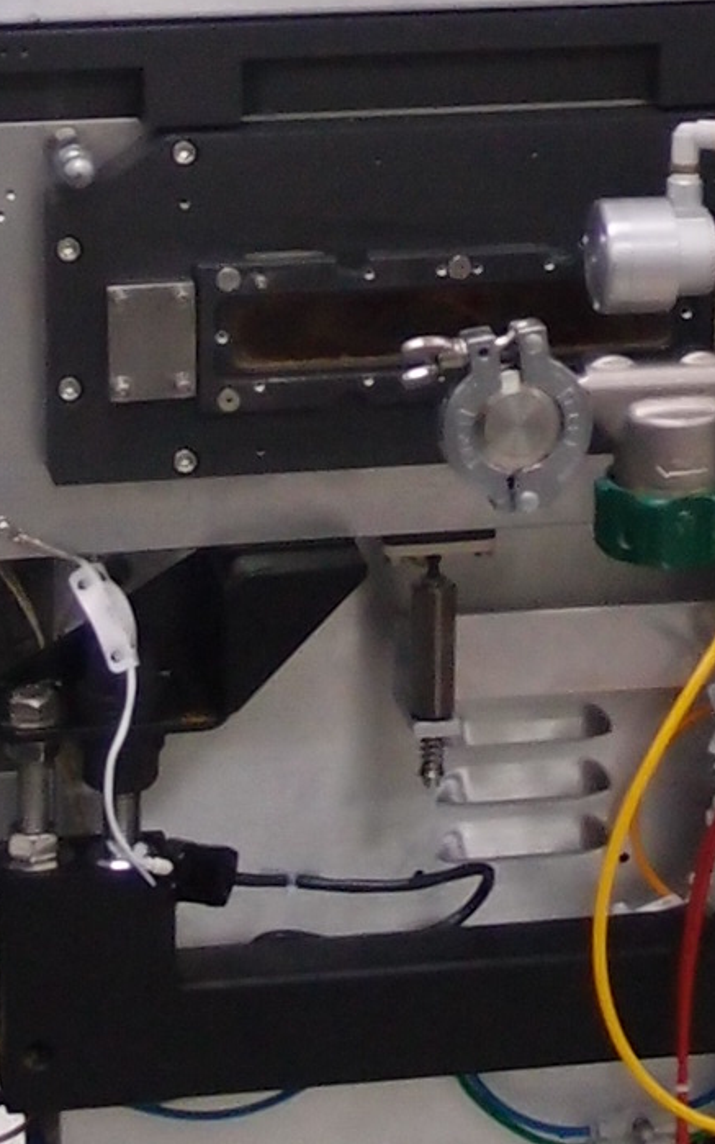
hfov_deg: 8.4
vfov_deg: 13.4
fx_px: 4832
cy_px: 57
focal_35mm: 155
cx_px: 841
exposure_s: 1/60
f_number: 1.8
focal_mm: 6
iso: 200
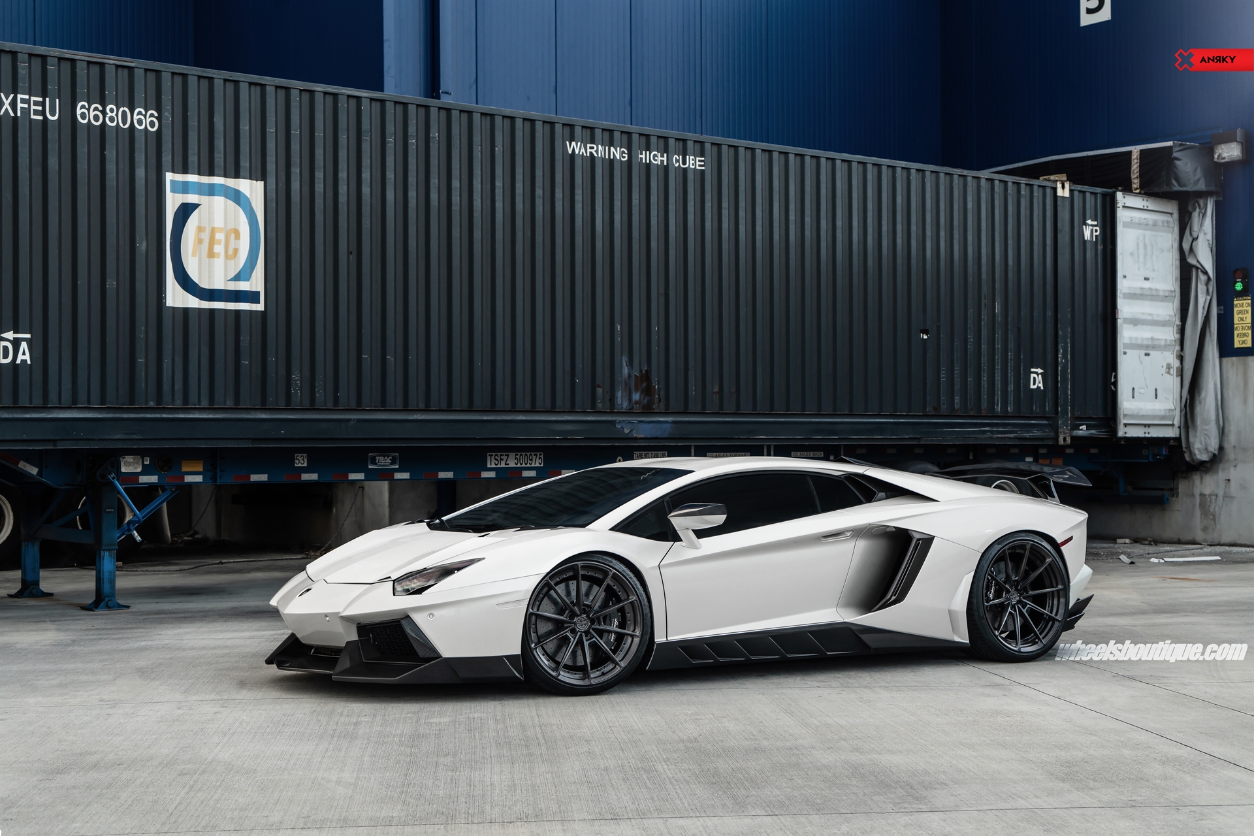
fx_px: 1776
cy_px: 418
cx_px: 627
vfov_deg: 26.5
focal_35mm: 51
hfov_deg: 38.9
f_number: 5.6
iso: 640
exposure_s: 1/125
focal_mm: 51
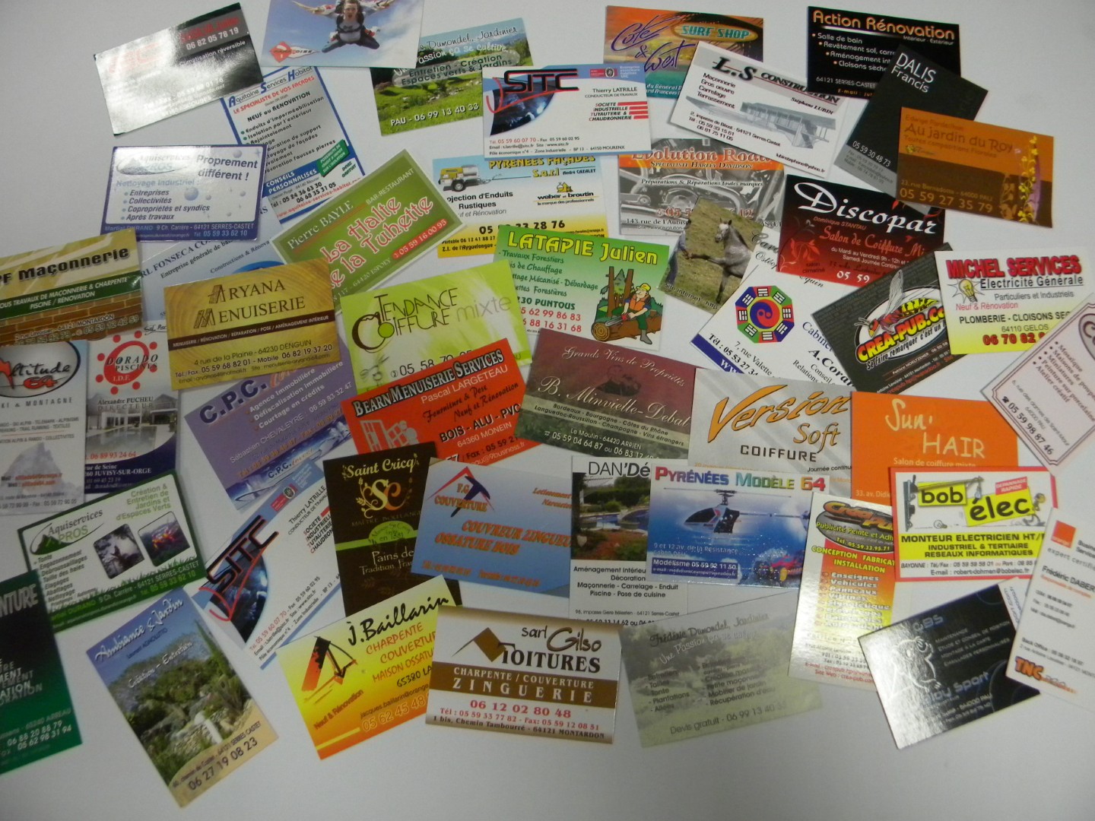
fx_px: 886
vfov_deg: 49.7
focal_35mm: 28
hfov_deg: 63.4
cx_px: 548
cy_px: 410
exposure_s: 1/65.7
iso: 400
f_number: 3.5
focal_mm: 5
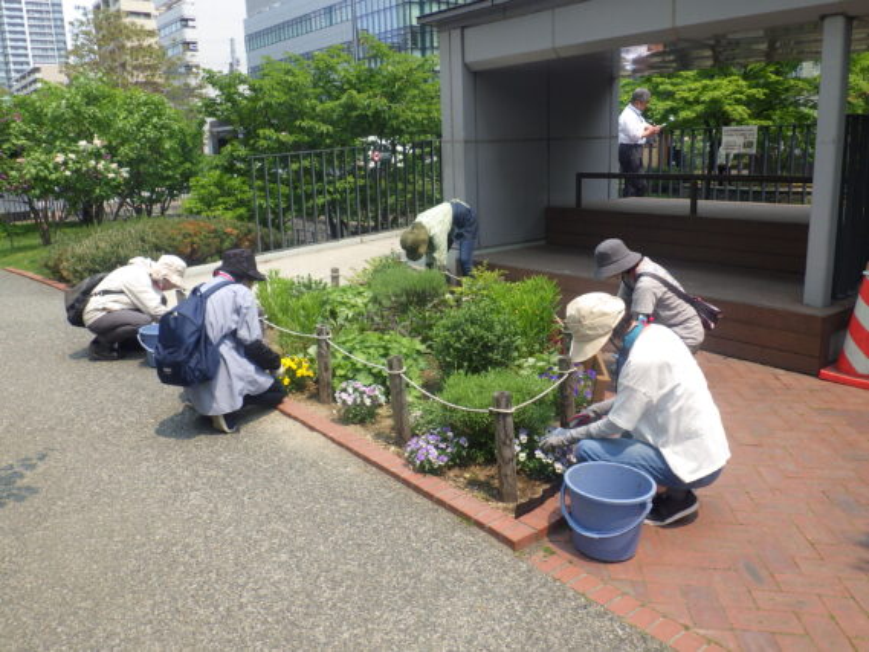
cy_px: 326
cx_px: 434
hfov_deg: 63.4
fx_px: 703
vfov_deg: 49.8
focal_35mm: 28
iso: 125
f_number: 4.2
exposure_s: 1/500
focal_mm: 5
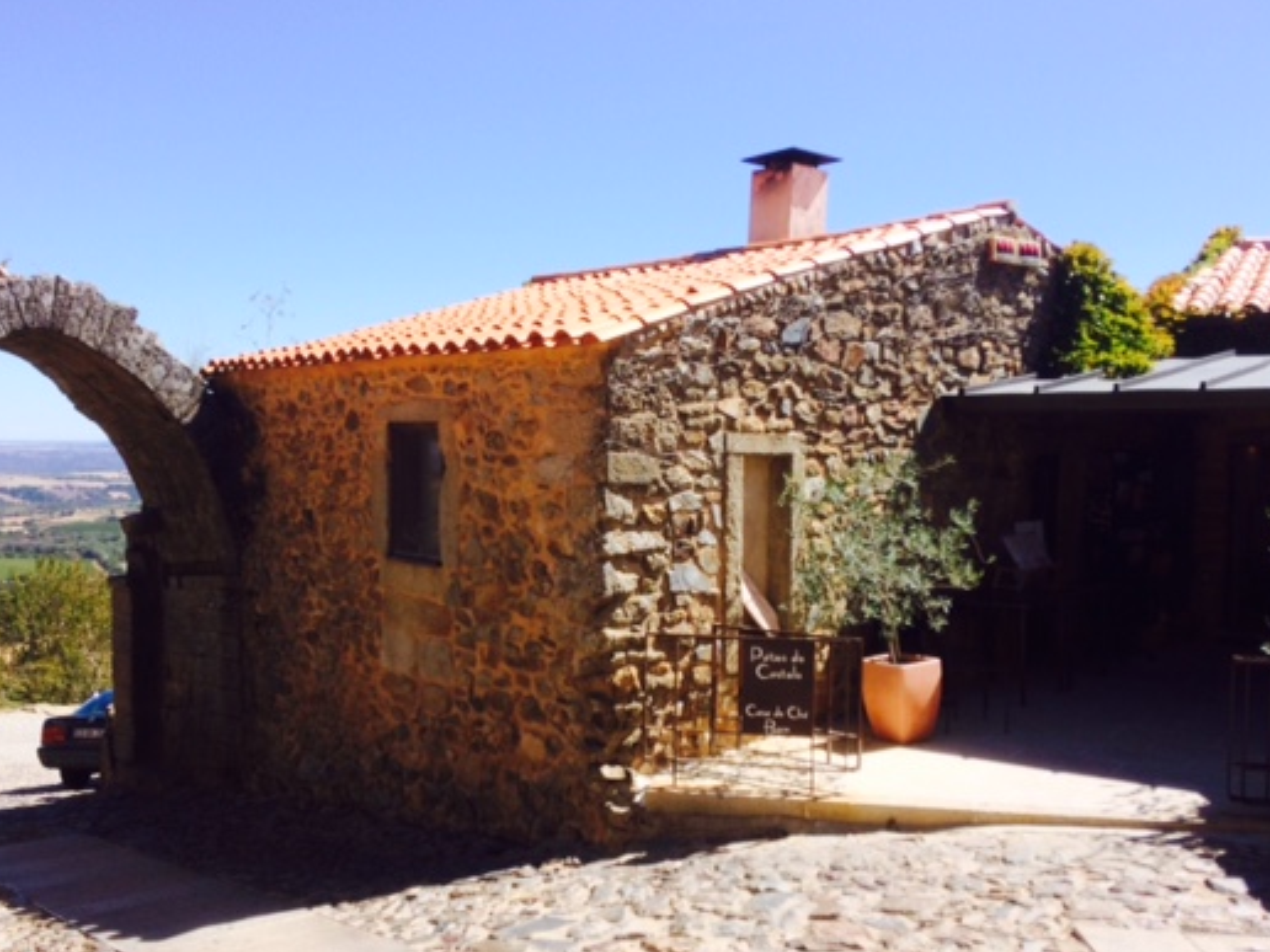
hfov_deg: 51.0
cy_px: 534
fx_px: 1321
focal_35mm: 36
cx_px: 512
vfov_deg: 39.6
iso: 32
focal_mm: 4.15
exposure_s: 1/1414
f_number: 2.2
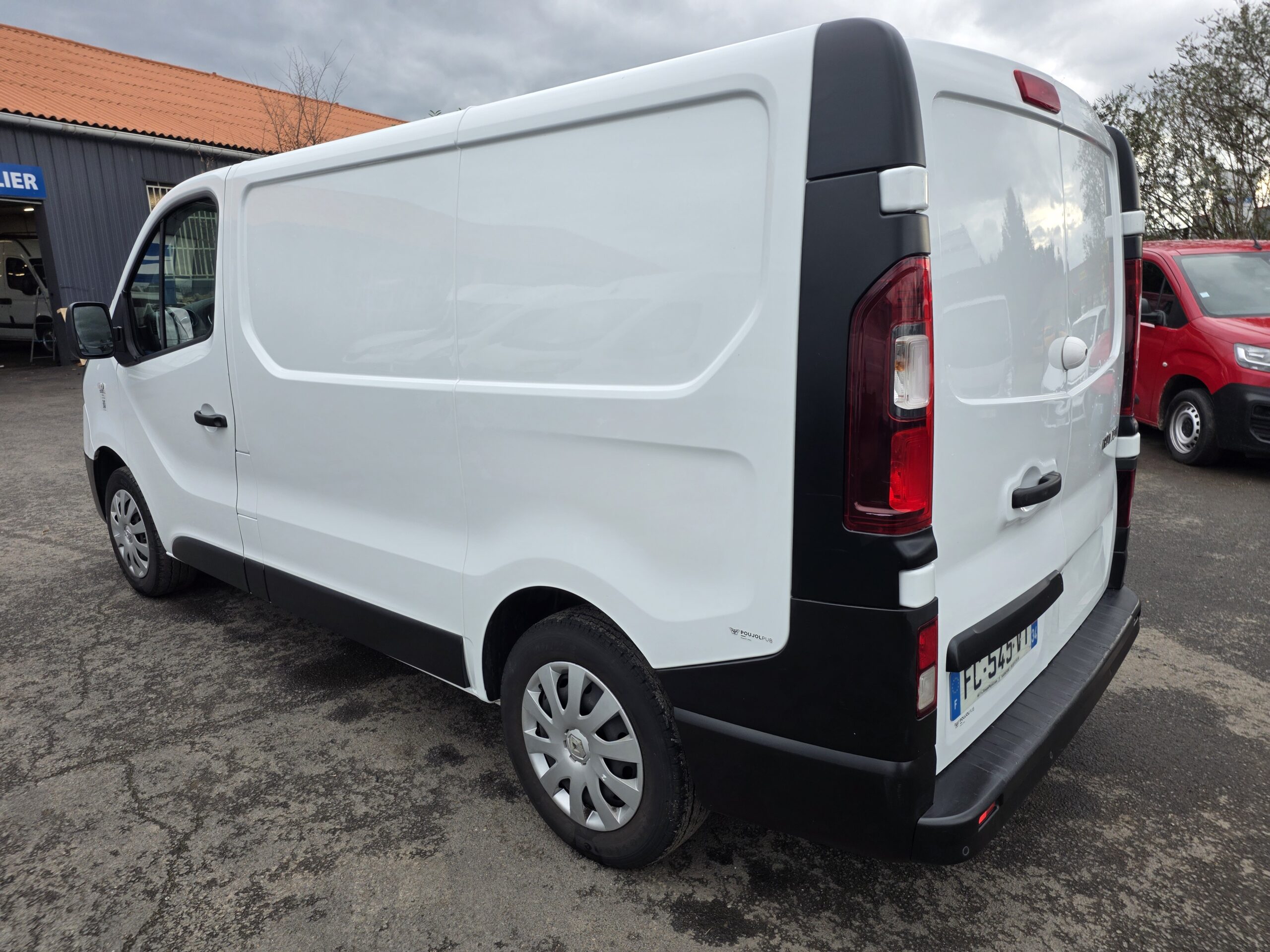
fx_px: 844
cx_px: 635
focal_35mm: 23
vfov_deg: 58.9
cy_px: 476
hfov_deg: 73.9
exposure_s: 1/180
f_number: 1.7
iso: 32
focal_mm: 6.25
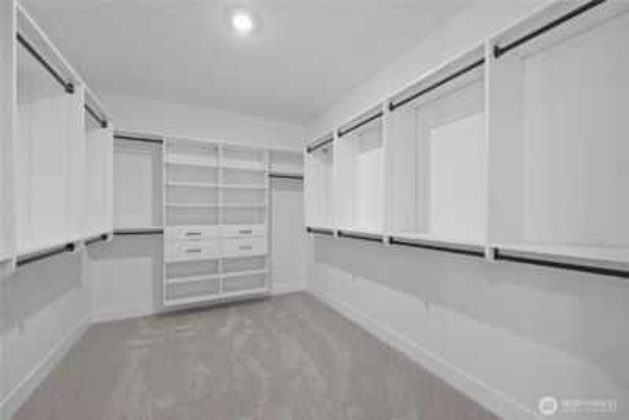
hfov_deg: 104.2
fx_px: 245
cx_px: 314
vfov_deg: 81.3
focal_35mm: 14
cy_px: 210
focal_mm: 14
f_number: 7.1
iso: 100
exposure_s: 1/2.5
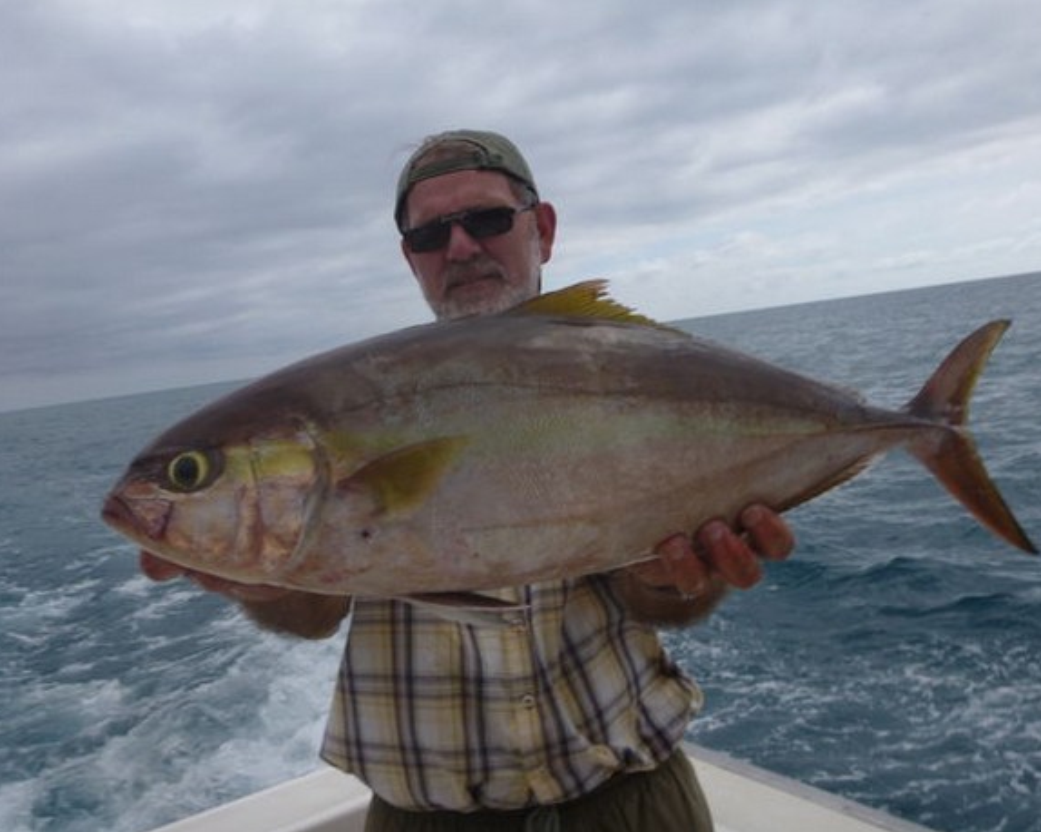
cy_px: 410
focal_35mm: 30
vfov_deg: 48.5
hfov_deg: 58.8
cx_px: 530
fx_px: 924
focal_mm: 4.9
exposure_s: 1/160
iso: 100
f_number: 10
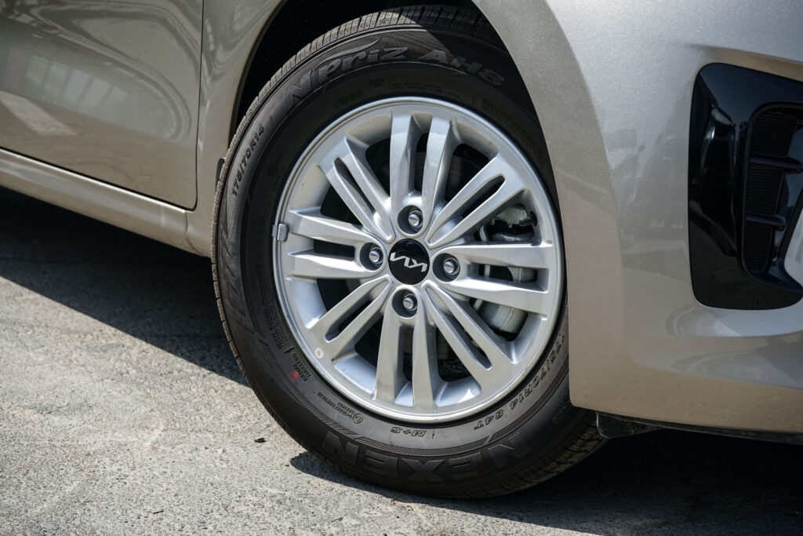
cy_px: 268
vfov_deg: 20.3
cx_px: 402
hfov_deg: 30.1
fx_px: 1495
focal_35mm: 67
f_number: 9
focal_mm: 67
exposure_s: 1/800
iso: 400
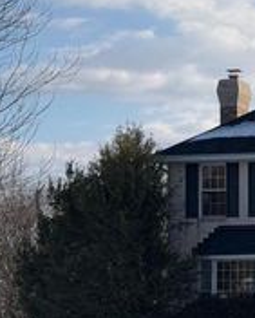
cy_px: 174
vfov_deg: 14.5
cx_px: 447
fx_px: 1254
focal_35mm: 133
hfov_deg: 10.9
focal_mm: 6.76
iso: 64
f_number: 1.78
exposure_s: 1/7874
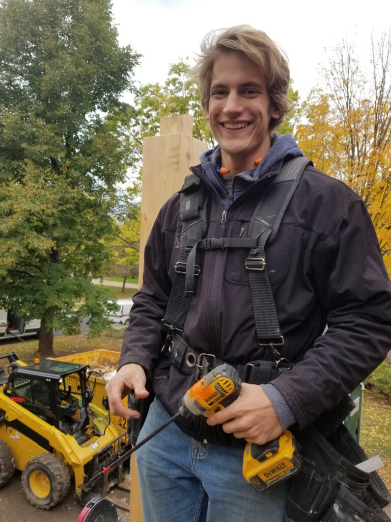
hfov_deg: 53.1
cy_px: 261
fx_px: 392
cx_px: 196
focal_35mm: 26
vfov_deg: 67.3
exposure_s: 1/602
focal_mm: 4.3
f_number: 1.7
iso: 50
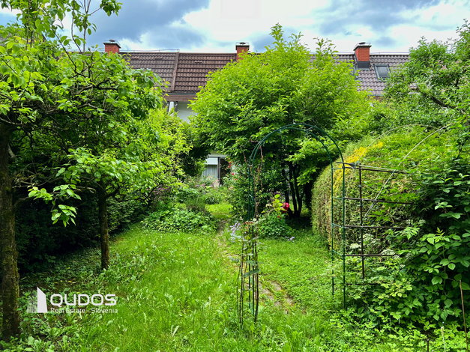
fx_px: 353
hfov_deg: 67.3
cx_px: 235
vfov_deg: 53.0
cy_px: 176
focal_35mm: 26
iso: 50
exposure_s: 1/476
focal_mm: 5.7
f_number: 1.5
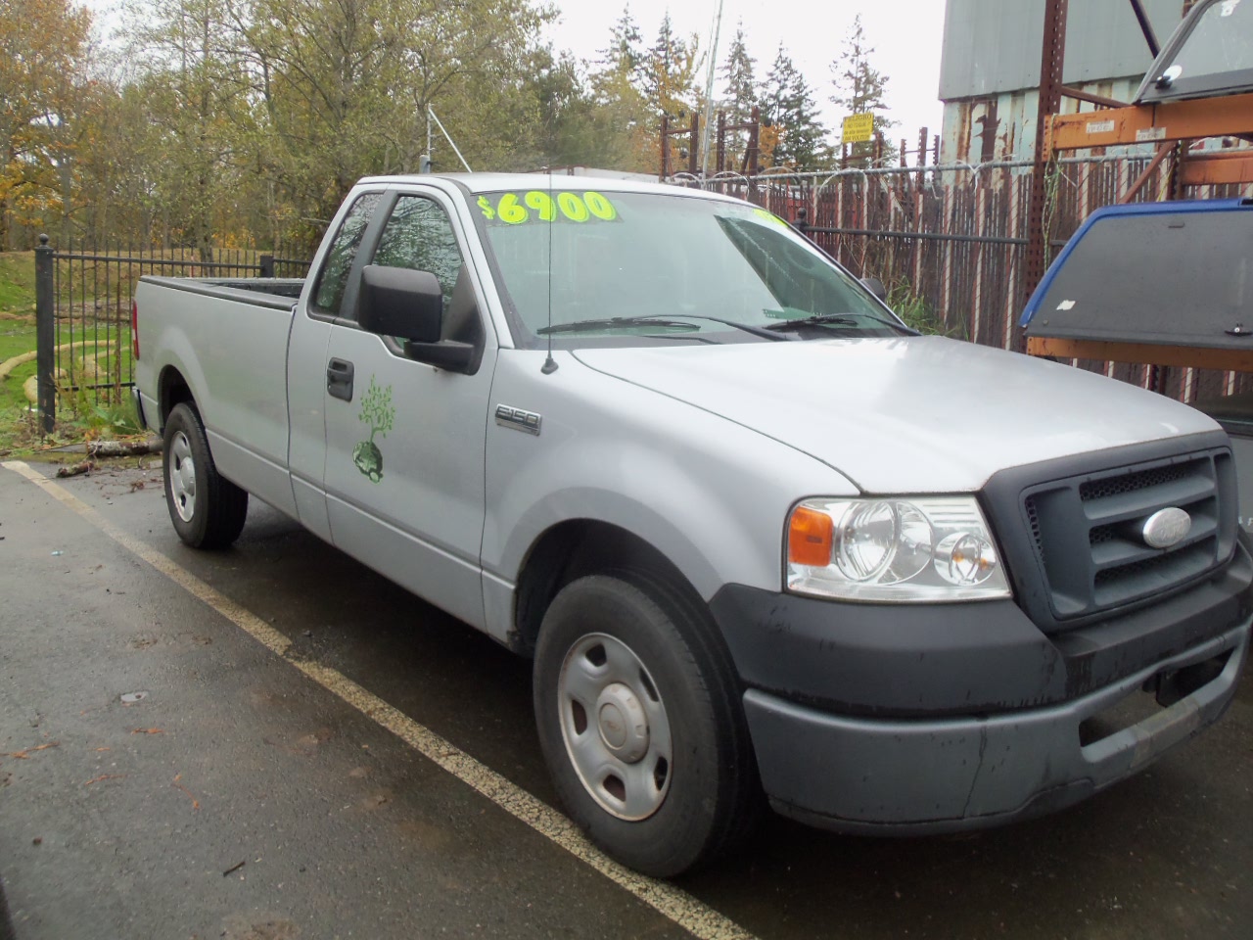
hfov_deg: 61.7
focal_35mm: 29
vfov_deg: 48.2
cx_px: 626
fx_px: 1050
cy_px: 470
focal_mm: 5.2
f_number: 3.4
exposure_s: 1/30
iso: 80
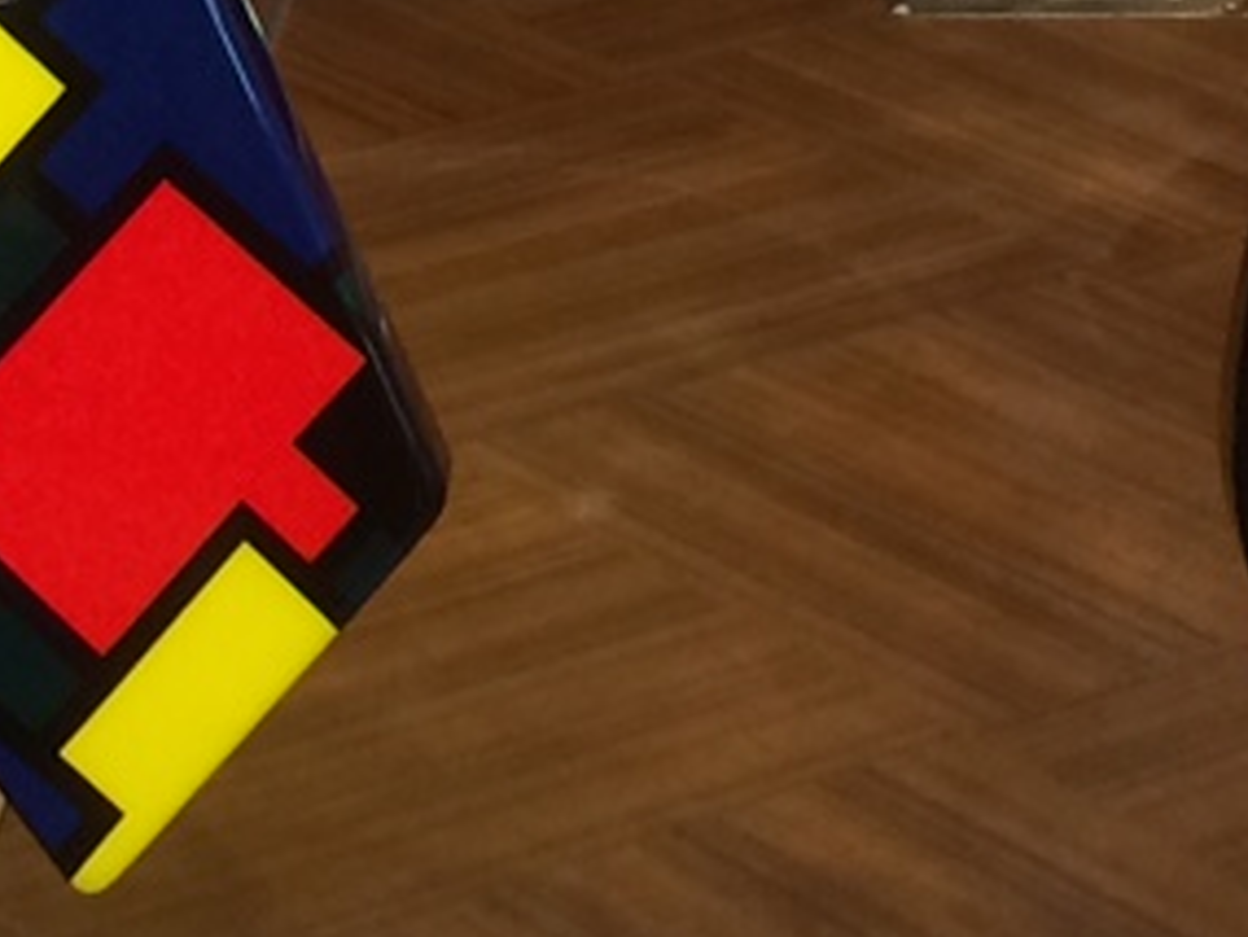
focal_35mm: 166
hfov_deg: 11.8
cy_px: -1611
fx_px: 5987
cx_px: 1073
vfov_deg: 8.0
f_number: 2.2
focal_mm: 4.15
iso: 80
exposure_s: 1/30
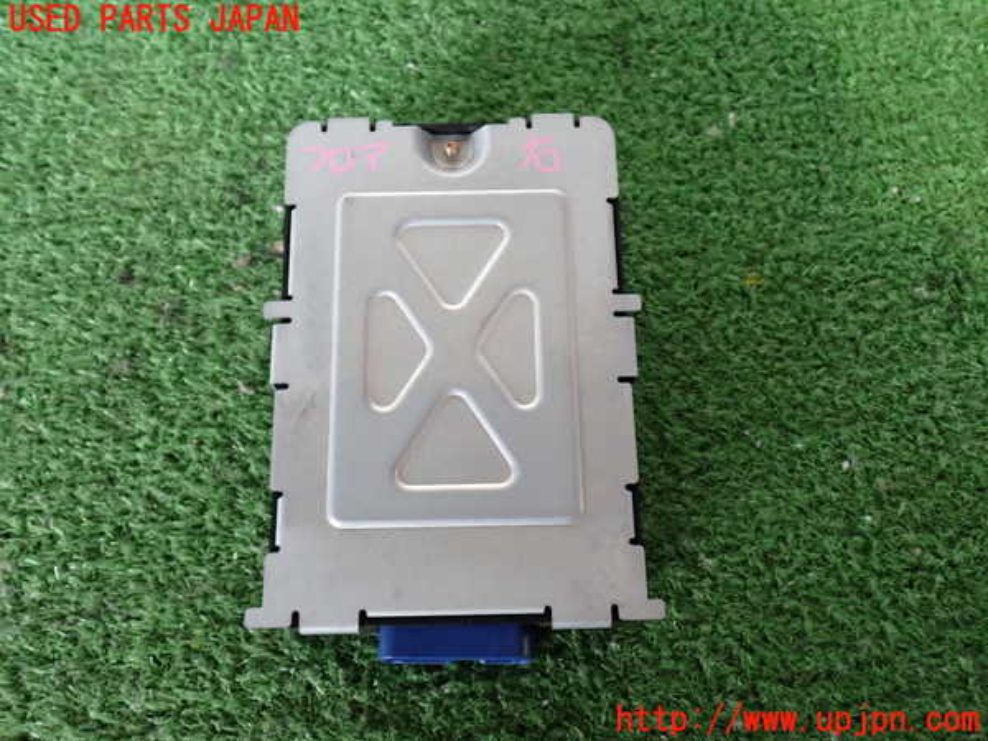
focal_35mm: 36
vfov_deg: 39.7
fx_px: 1028
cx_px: 494
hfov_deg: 51.4
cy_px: 370
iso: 320
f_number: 2.5
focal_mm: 6.37
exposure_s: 1/40
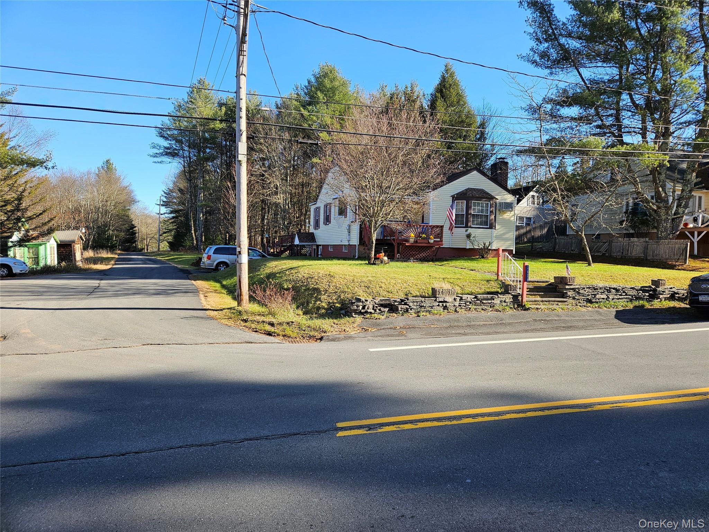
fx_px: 471
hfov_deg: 73.9
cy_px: 266
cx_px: 354
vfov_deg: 58.9
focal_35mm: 23
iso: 40
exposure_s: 1/1120
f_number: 1.8
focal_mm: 5.4
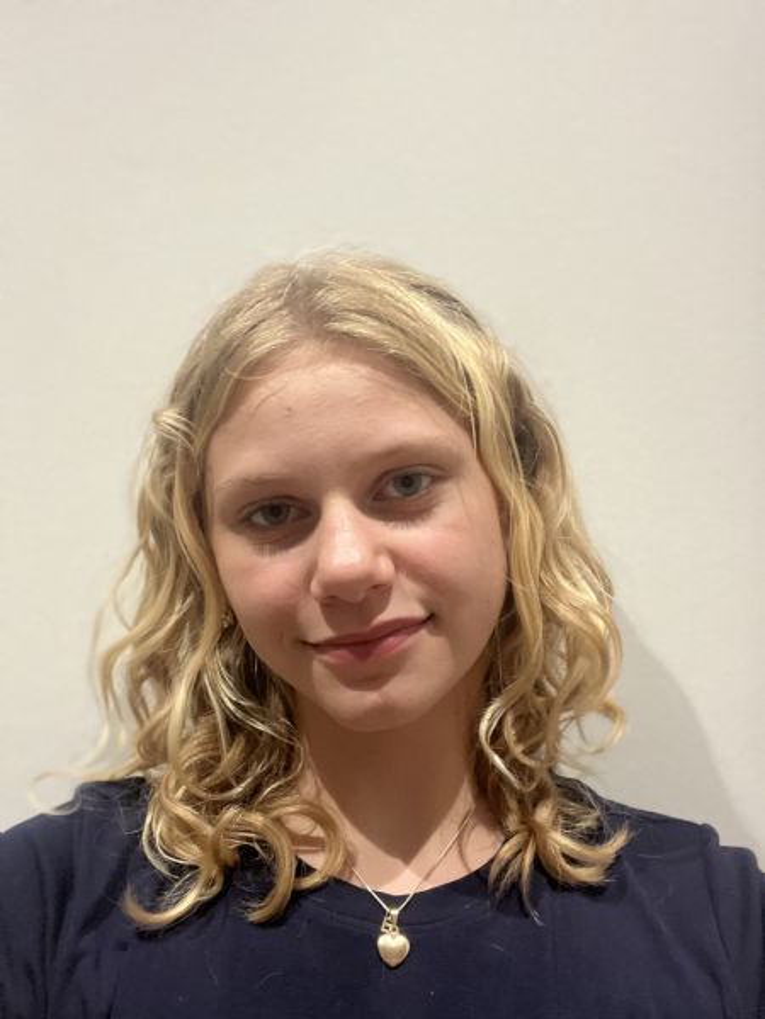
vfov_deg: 60.0
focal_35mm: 30
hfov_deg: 46.8
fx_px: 884
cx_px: 382
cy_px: 510
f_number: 2.2
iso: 320
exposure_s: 1/33
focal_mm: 2.71
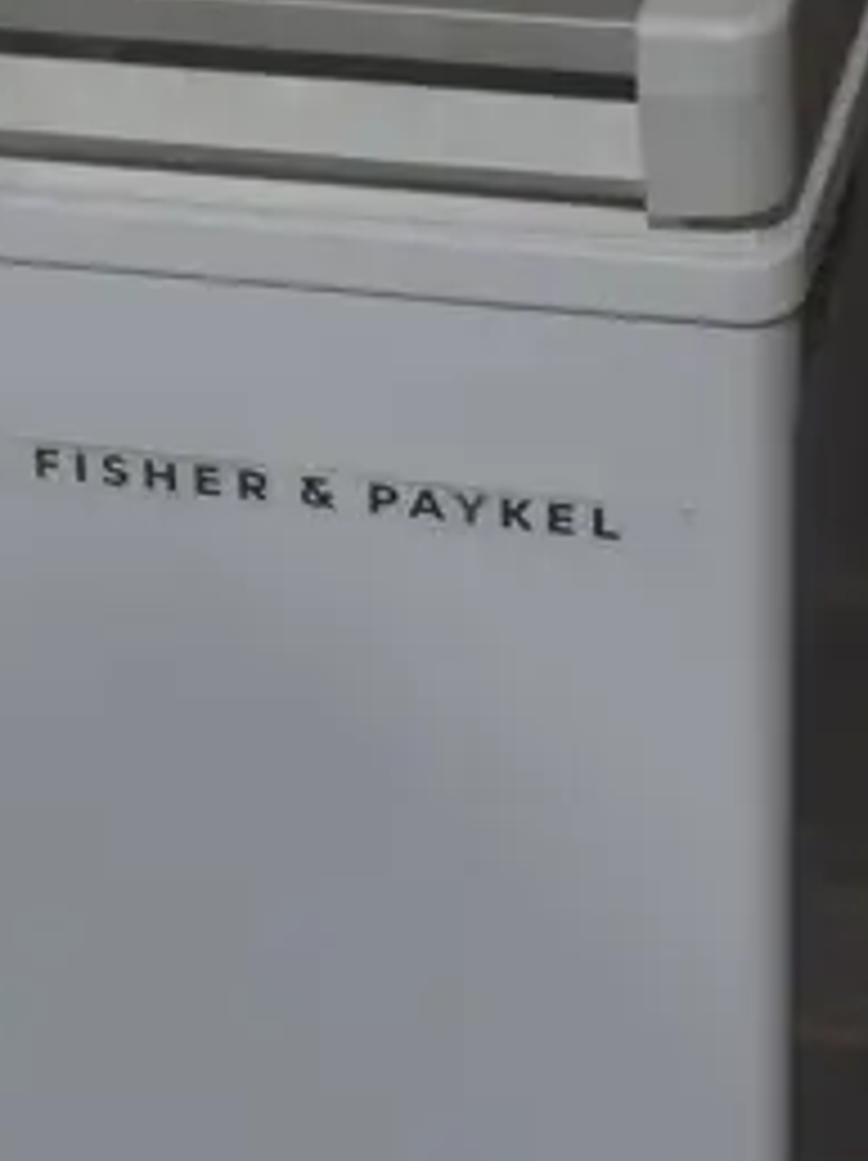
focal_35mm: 159
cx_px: -470
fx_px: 5325
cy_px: 662
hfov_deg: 9.1
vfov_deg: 12.4
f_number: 4.5
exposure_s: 1/60
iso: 200
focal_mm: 20
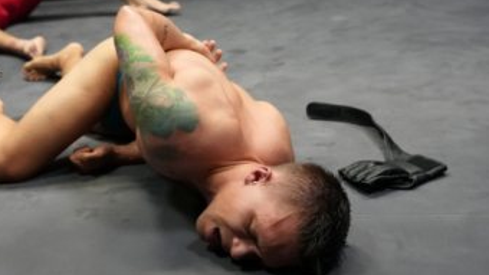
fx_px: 700
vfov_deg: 22.1
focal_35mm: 54
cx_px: 144
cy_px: 84
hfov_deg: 37.9
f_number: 3.5
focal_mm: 35
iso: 12800
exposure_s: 1/320
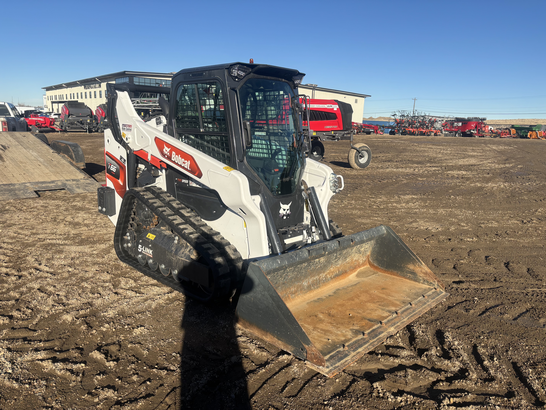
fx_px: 410
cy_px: 205
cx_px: 273
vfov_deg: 53.1
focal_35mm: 26
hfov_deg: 67.3
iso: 50
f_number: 1.6
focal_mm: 5.96
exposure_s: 1/3413
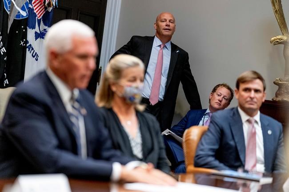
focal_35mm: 121
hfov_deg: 16.9
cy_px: 96
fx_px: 971
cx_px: 144
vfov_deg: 11.3
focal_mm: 121
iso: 4000
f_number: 2.8
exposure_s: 1/250
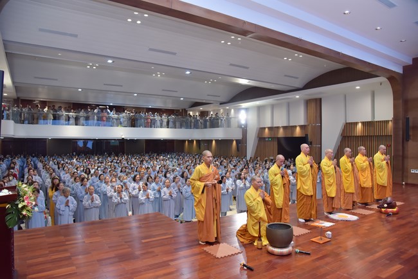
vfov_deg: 53.2
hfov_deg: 73.7
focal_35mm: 24
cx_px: 209
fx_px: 279
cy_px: 140
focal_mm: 24
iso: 1000
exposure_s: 1/125
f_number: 5.6
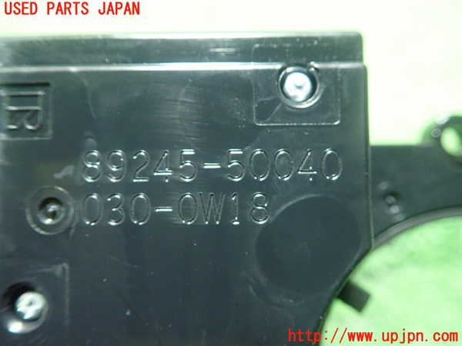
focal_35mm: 30
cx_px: 231
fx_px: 400
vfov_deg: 46.8
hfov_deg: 60.0
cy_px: 173
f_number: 2.3
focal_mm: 5.5
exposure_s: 1/30
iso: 1000
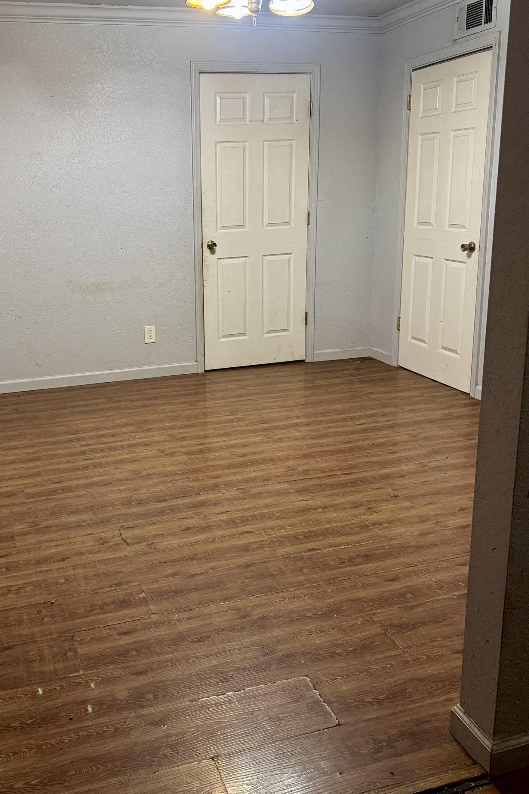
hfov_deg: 41.6
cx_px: 166
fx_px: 683
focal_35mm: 31
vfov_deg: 60.1
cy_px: 344
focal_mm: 6.76
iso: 320
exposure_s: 1/60
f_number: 1.78
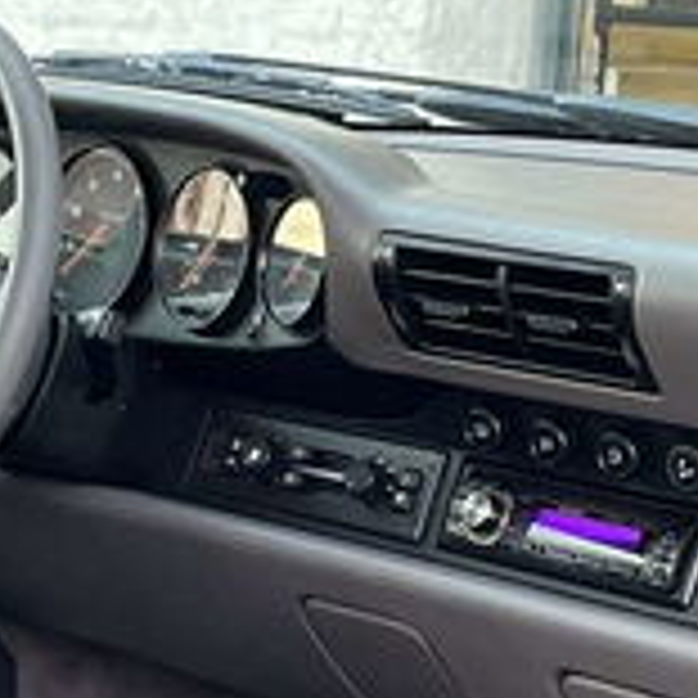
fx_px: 2601
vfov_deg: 15.2
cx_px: 270
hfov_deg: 15.3
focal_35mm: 114
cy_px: 482
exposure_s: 1/60
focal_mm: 4.2
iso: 400
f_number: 1.6
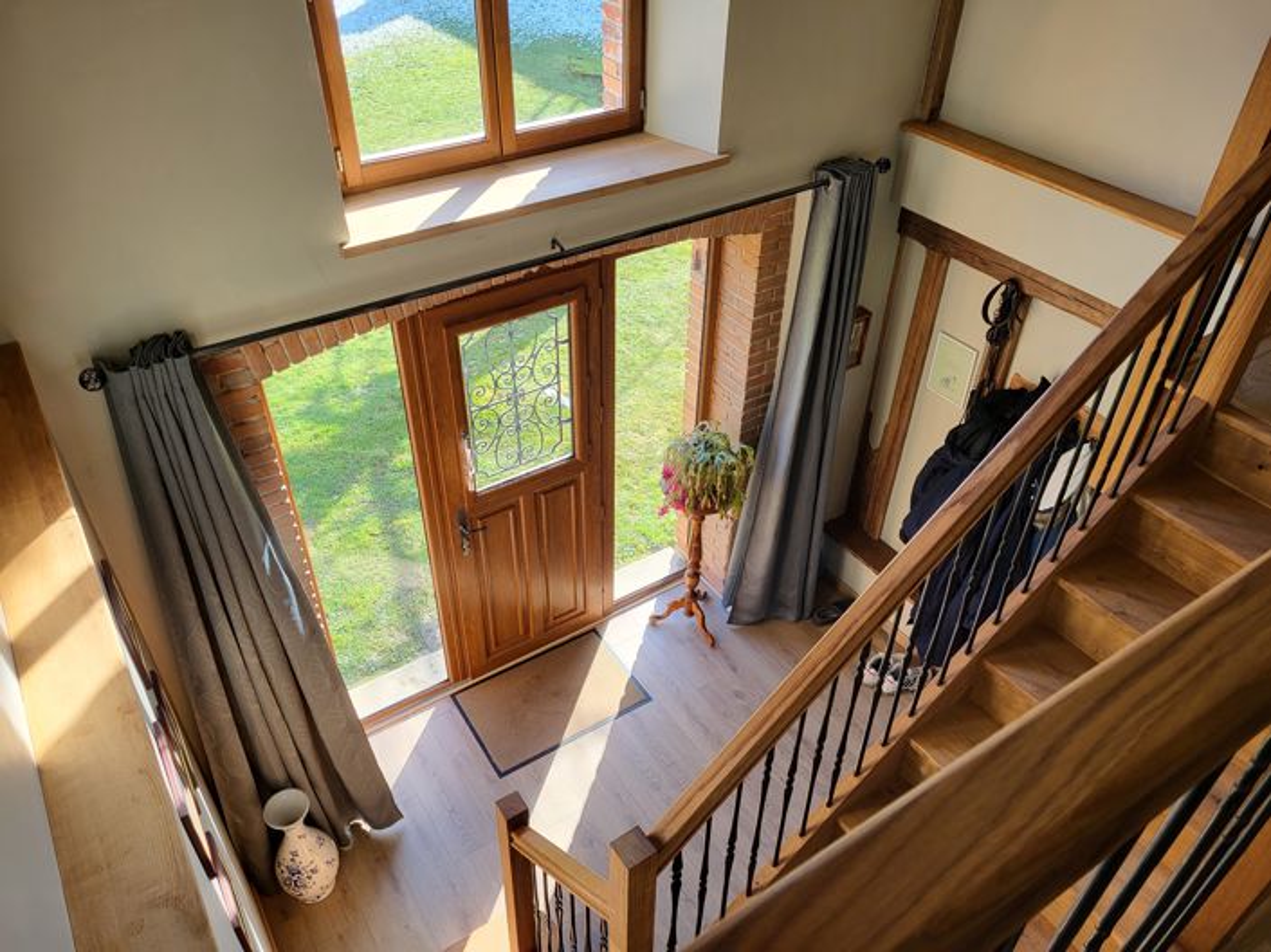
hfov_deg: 67.3
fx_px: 954
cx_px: 636
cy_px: 476
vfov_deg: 53.0
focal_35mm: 26
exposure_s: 1/153
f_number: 1.8
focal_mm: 5.4
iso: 40
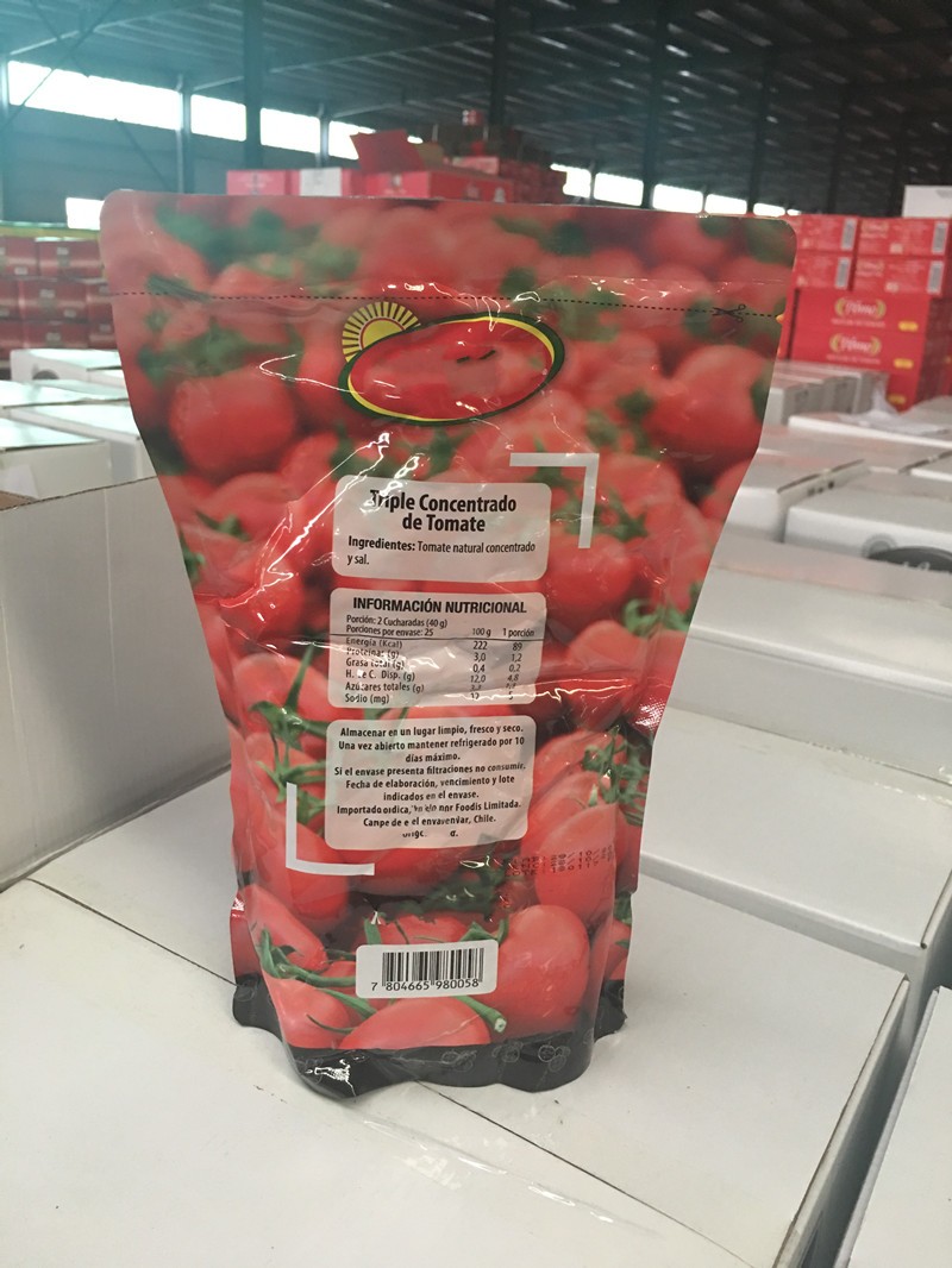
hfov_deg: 48.2
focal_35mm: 29
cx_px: 476
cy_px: 634
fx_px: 1063
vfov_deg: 61.6
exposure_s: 1/17
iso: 100
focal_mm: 4.15
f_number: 2.2
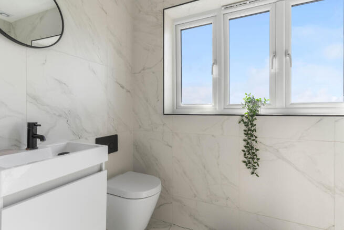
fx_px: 172
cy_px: 115
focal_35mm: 18
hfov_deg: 90.0
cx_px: 172
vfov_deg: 67.4
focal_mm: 18
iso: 500
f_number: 8
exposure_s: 1/125
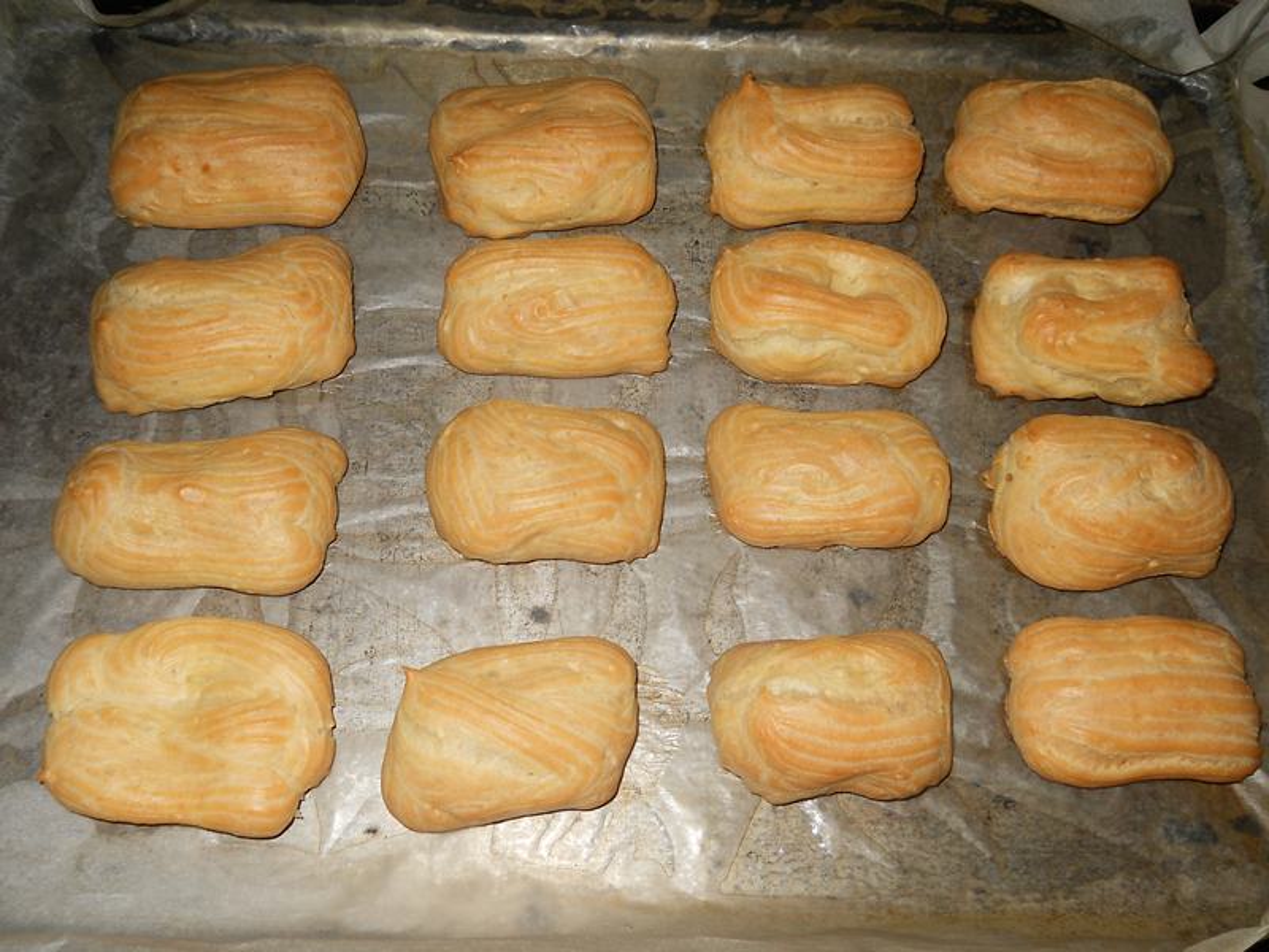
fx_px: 1503
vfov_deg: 35.1
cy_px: 476
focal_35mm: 41
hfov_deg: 45.8
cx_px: 634
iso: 80
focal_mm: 6.72
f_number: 3.1
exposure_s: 1/30
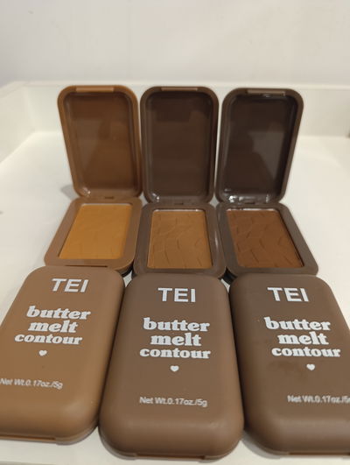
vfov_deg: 73.8
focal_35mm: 23
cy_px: 232
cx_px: 175
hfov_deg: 59.0
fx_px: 309
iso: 1000
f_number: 1.6
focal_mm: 6.14
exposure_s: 1/50
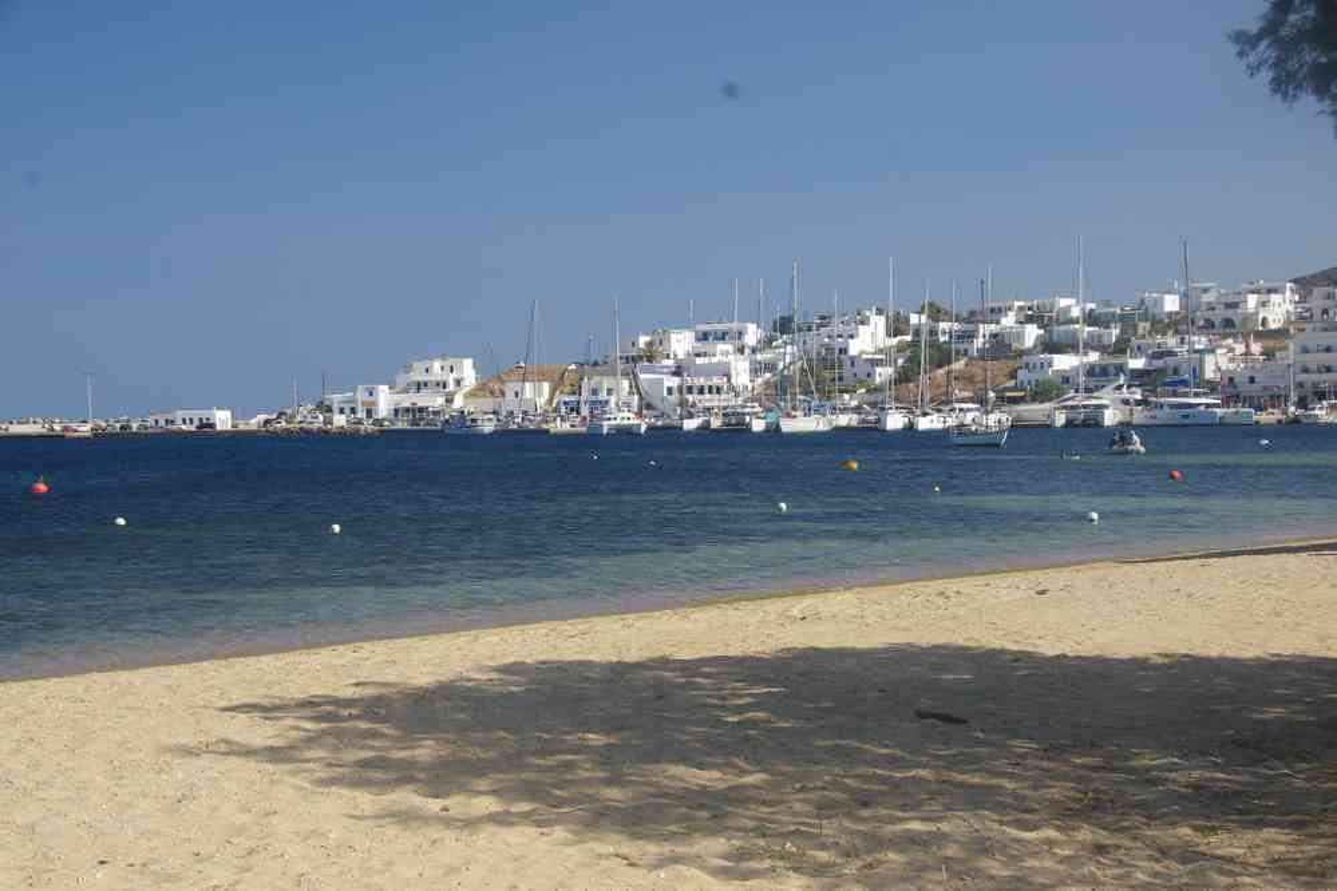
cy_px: 446
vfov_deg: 23.3
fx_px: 2161
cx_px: 668
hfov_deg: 34.4
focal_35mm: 58
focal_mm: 38.8
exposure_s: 1/100
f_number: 11
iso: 200
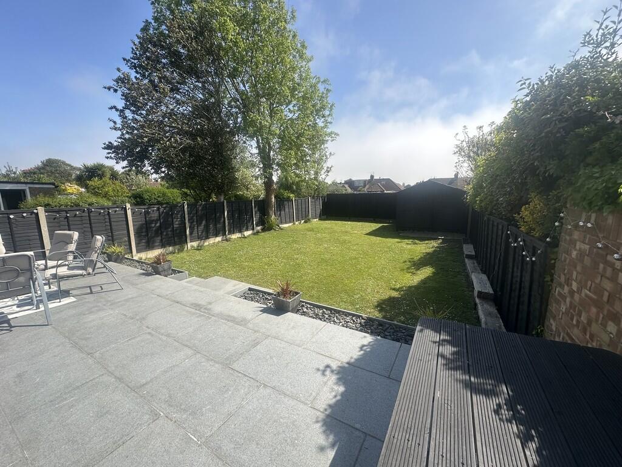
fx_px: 252
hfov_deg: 102.1
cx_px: 311
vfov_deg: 85.7
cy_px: 234
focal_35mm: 14
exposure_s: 1/1742
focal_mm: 2.22
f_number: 2.2
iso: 40
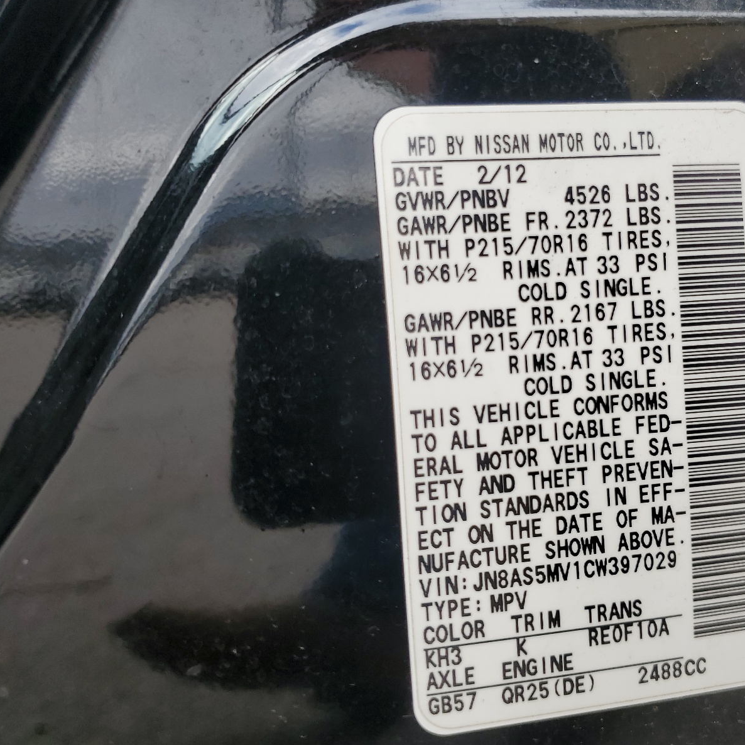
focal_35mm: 31
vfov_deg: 52.5
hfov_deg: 51.7
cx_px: 490
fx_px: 755
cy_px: 369
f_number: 1.5
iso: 50
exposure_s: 1/385
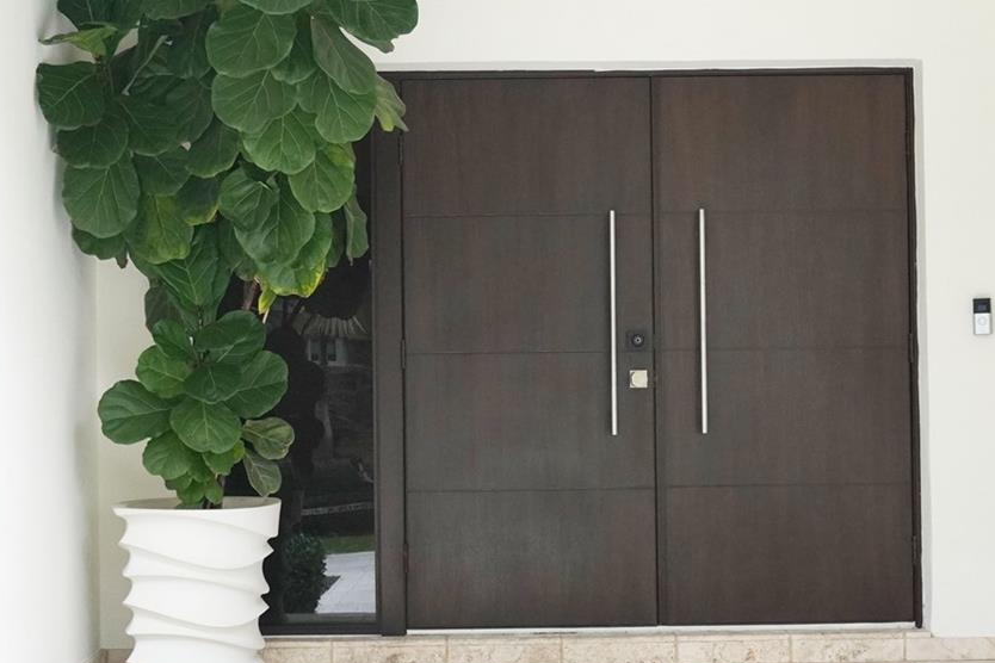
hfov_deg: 28.1
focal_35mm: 72
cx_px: 520
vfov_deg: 18.9
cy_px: 378
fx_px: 1989
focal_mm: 25
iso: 1250
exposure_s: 1/160
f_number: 4.5
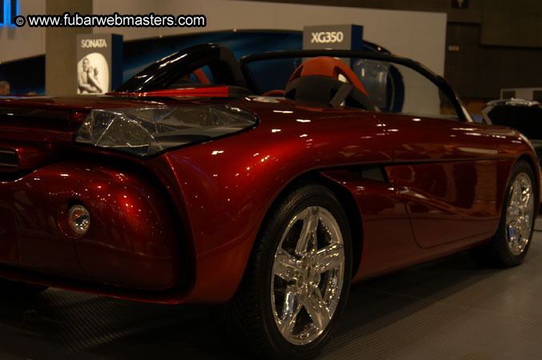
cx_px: 271
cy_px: 180
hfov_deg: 35.1
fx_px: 857
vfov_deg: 23.7
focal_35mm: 57
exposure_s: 1/60
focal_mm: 38
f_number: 5
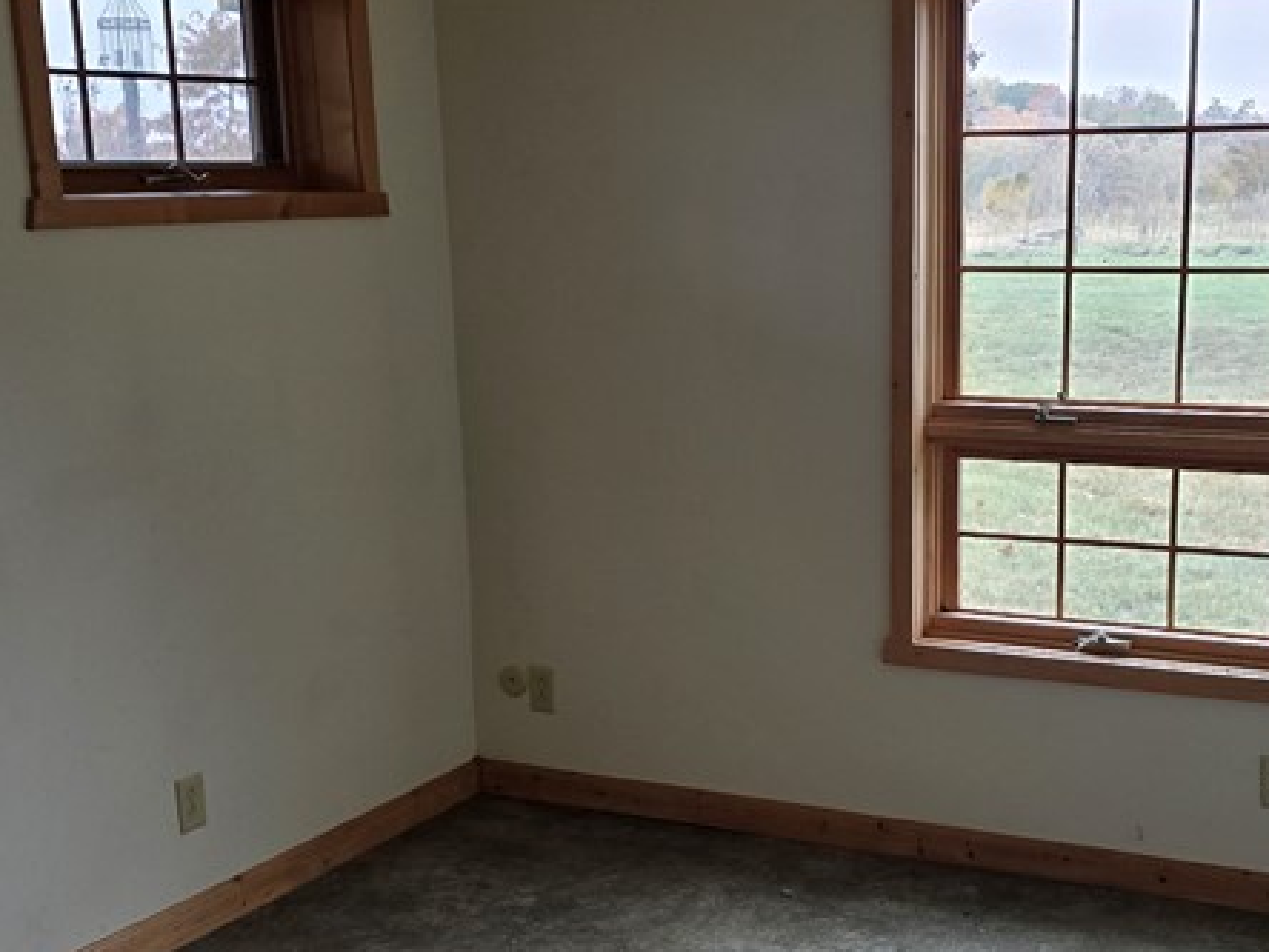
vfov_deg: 27.4
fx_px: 1943
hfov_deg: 35.8
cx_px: 846
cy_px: 609
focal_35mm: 53
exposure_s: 1/180
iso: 200
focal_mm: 6.3
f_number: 1.7
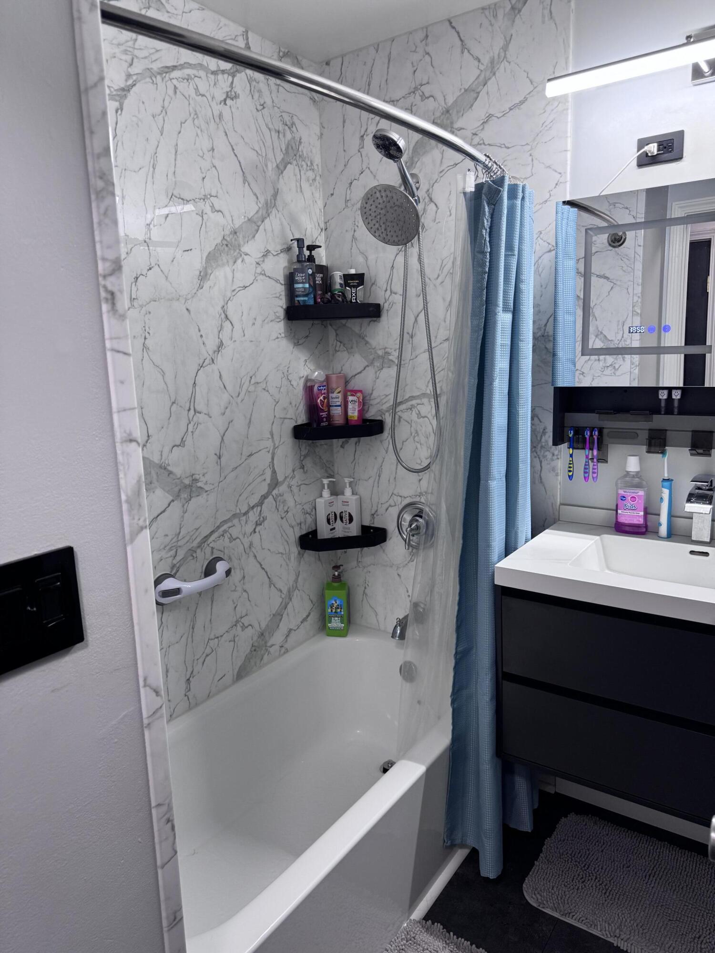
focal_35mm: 24
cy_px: 476
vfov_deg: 71.6
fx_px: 661
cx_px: 358
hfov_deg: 56.8
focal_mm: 6.76
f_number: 1.78
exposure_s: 1/60
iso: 200
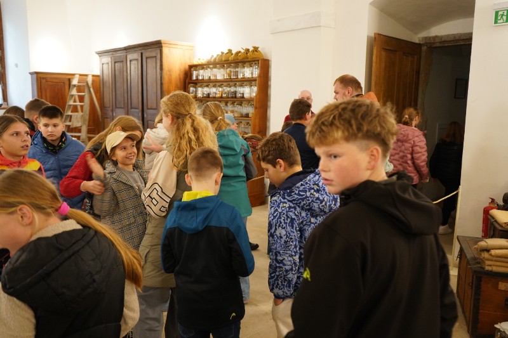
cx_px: 254
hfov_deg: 61.9
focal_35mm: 30
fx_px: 423
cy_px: 169
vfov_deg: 43.6
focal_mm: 30
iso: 2500
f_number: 3.5
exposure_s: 1/80
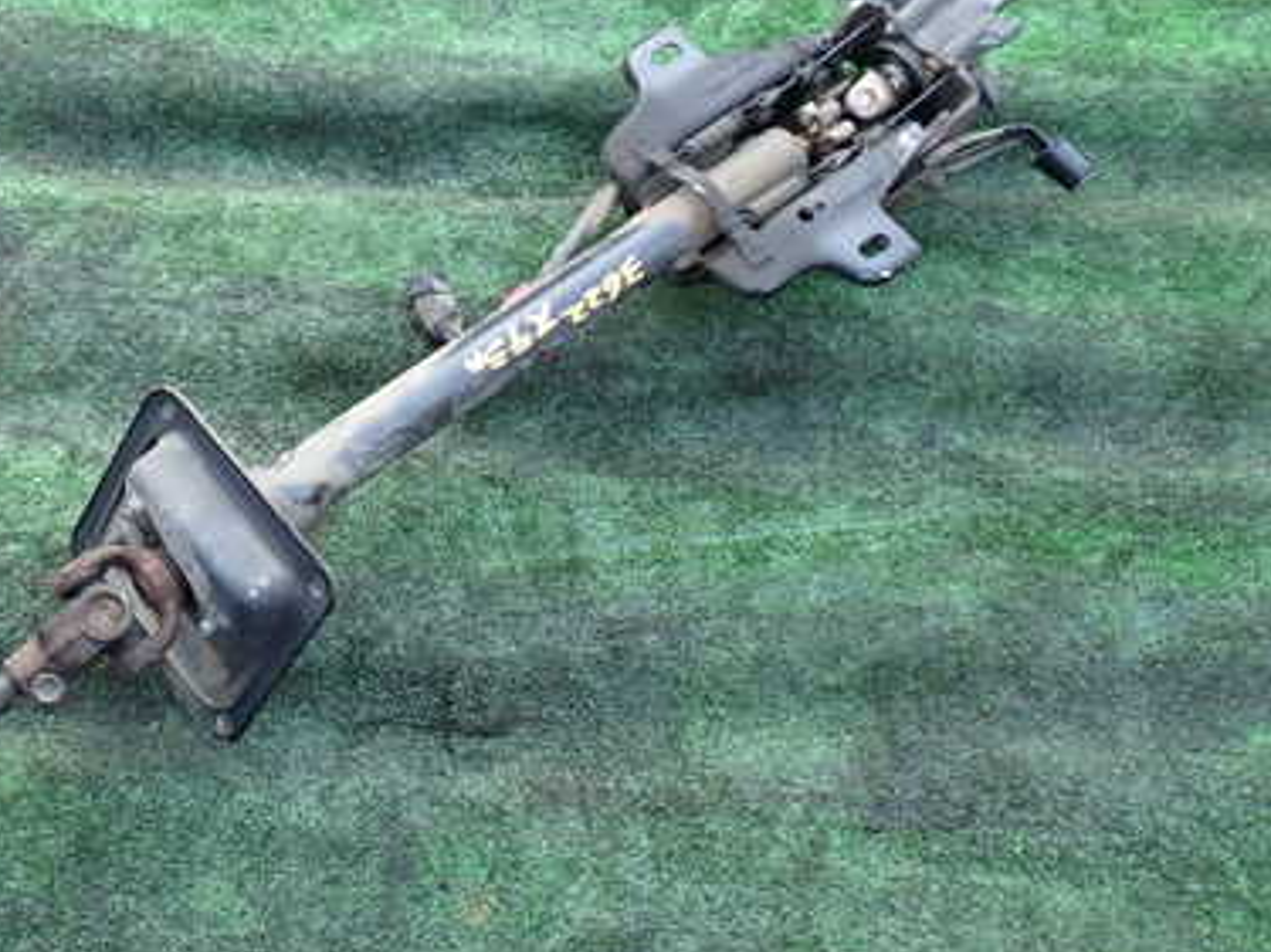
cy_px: 454
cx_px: 258
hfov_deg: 38.2
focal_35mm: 48
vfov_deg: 30.2
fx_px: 1762
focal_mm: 5.4
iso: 200
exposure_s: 1/60
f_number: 2.3
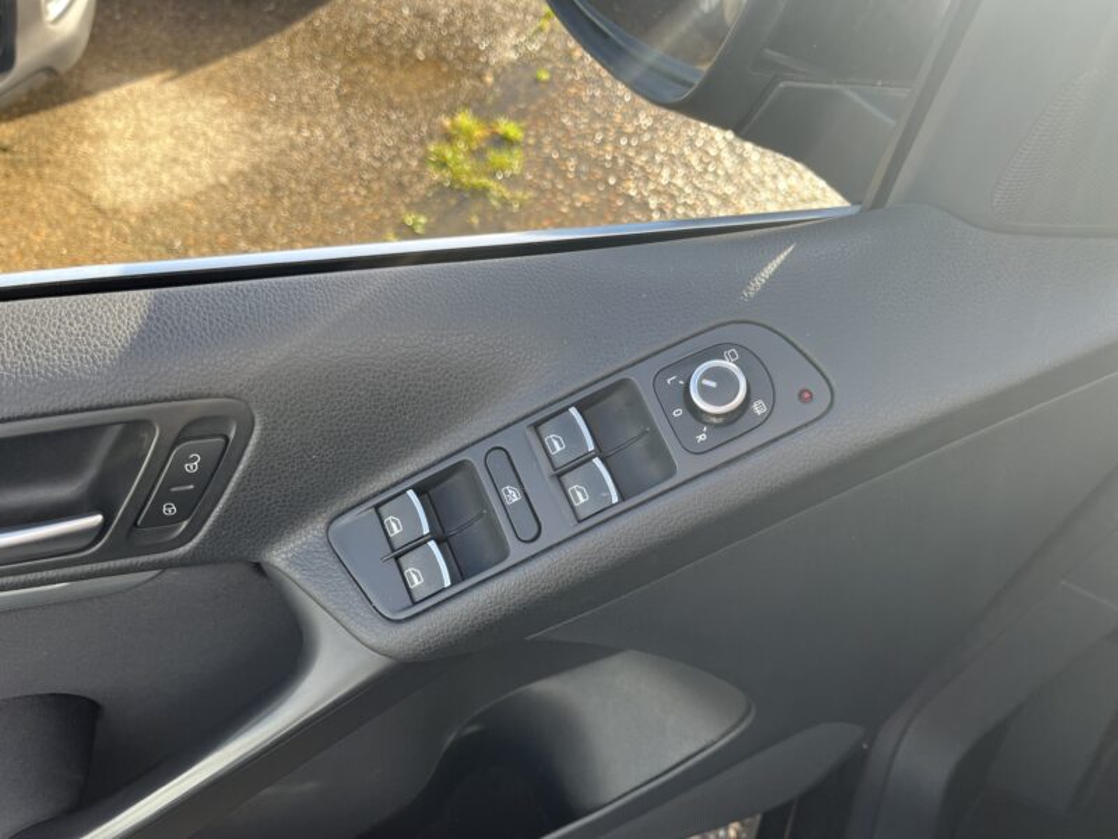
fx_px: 840
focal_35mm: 26
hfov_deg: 67.3
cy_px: 420
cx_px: 559
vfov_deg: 53.1
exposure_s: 1/343
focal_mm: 5.1
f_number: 1.6
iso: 50
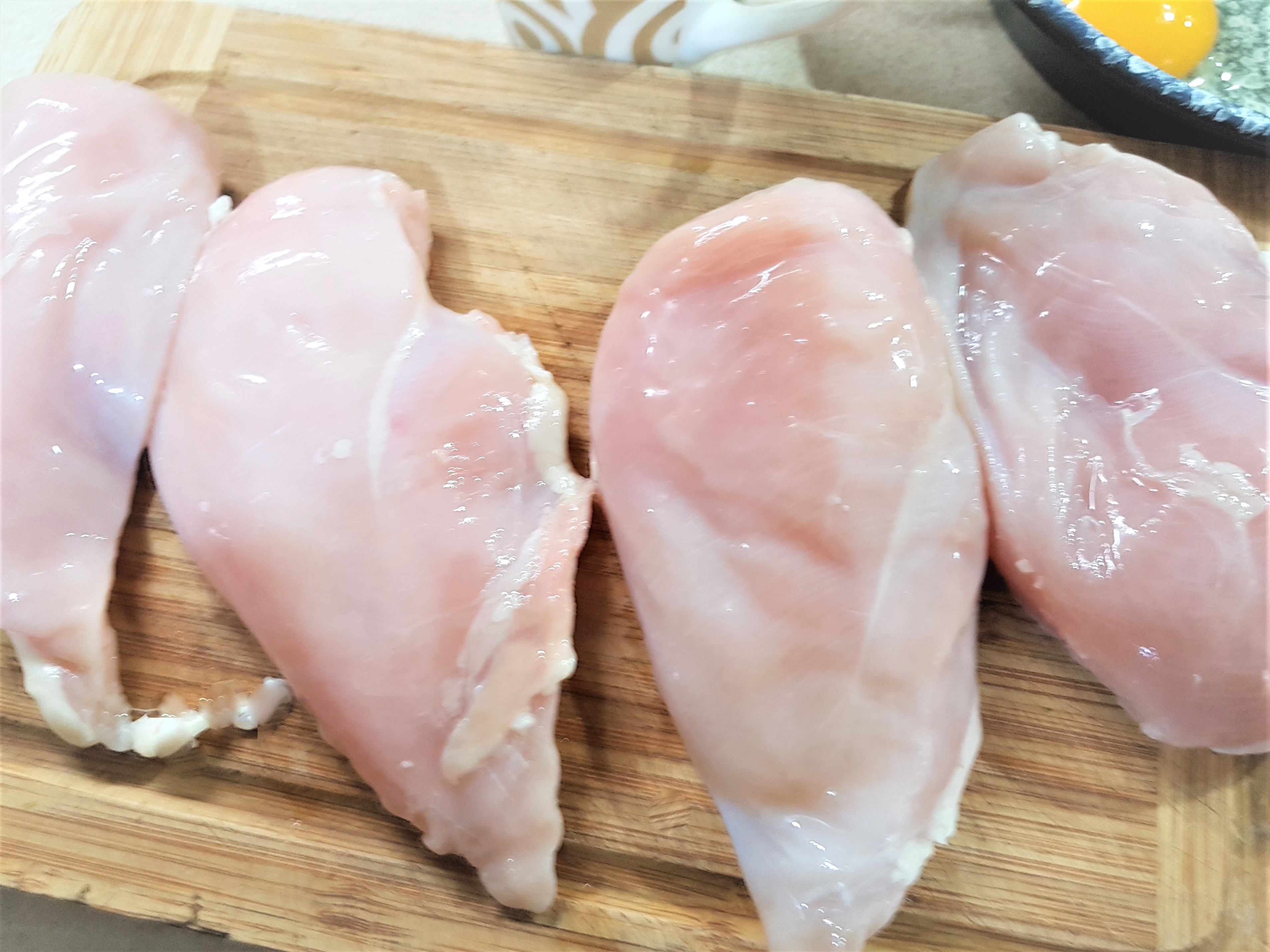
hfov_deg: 67.3
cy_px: 476
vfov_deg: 53.1
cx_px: 635
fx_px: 954
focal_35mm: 26
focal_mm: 4.2
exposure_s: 1/25
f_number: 1.7
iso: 160
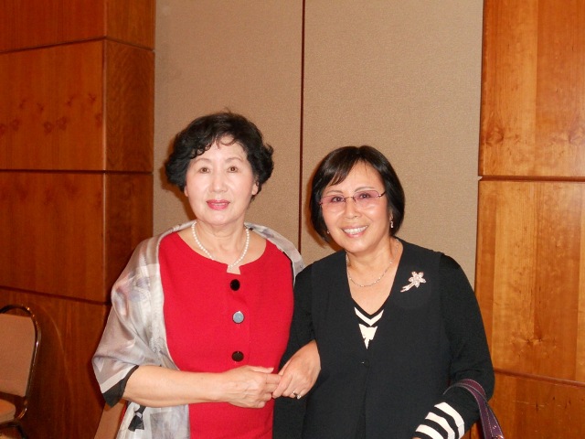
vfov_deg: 37.7
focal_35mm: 38
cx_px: 292
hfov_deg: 49.0
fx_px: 642
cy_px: 220
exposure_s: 1/30
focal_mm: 6.9
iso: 400
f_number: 3.9
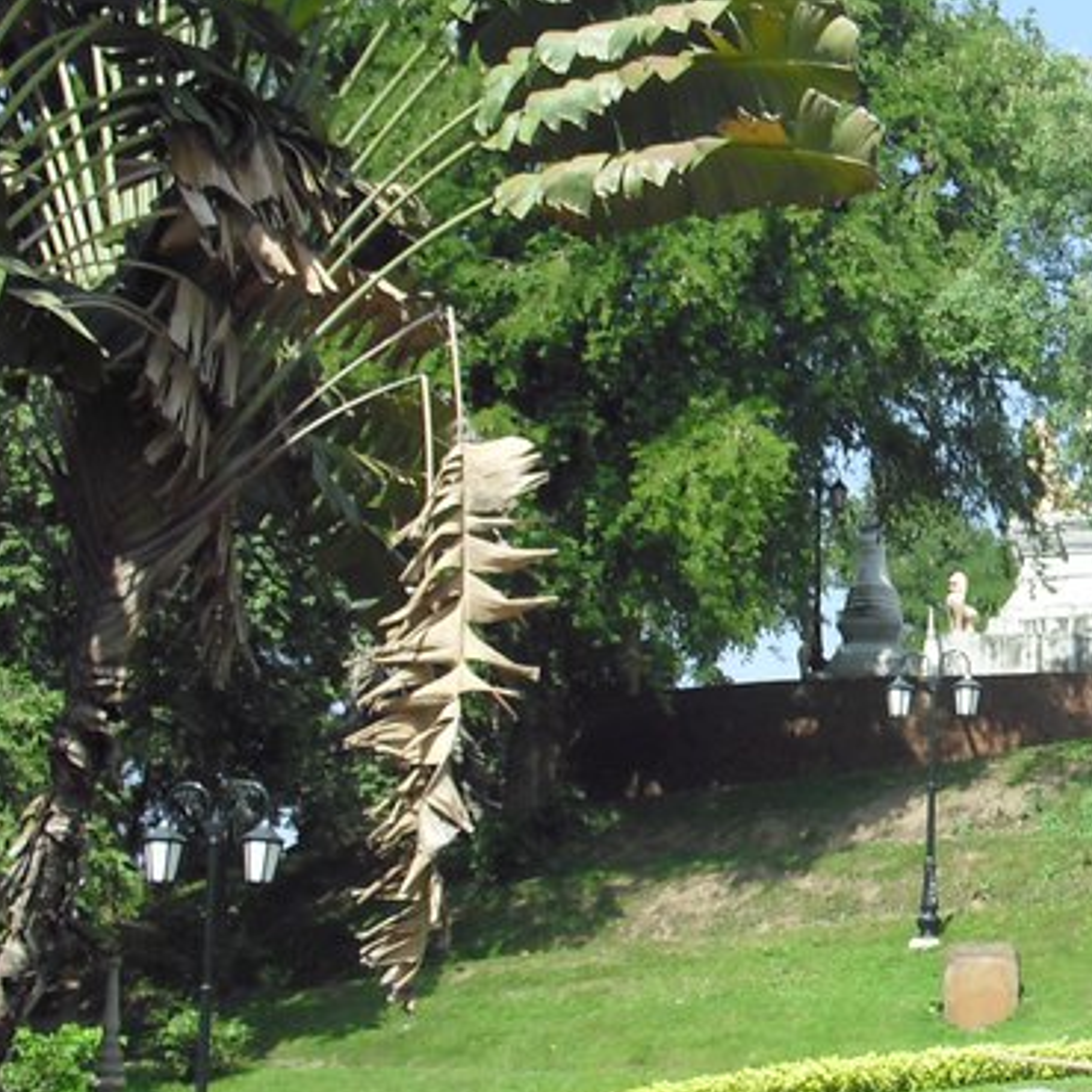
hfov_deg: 18.0
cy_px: 549
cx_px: 1210
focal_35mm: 93
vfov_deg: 18.7
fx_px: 3319
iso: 100
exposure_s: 1/125
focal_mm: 6.2
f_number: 8
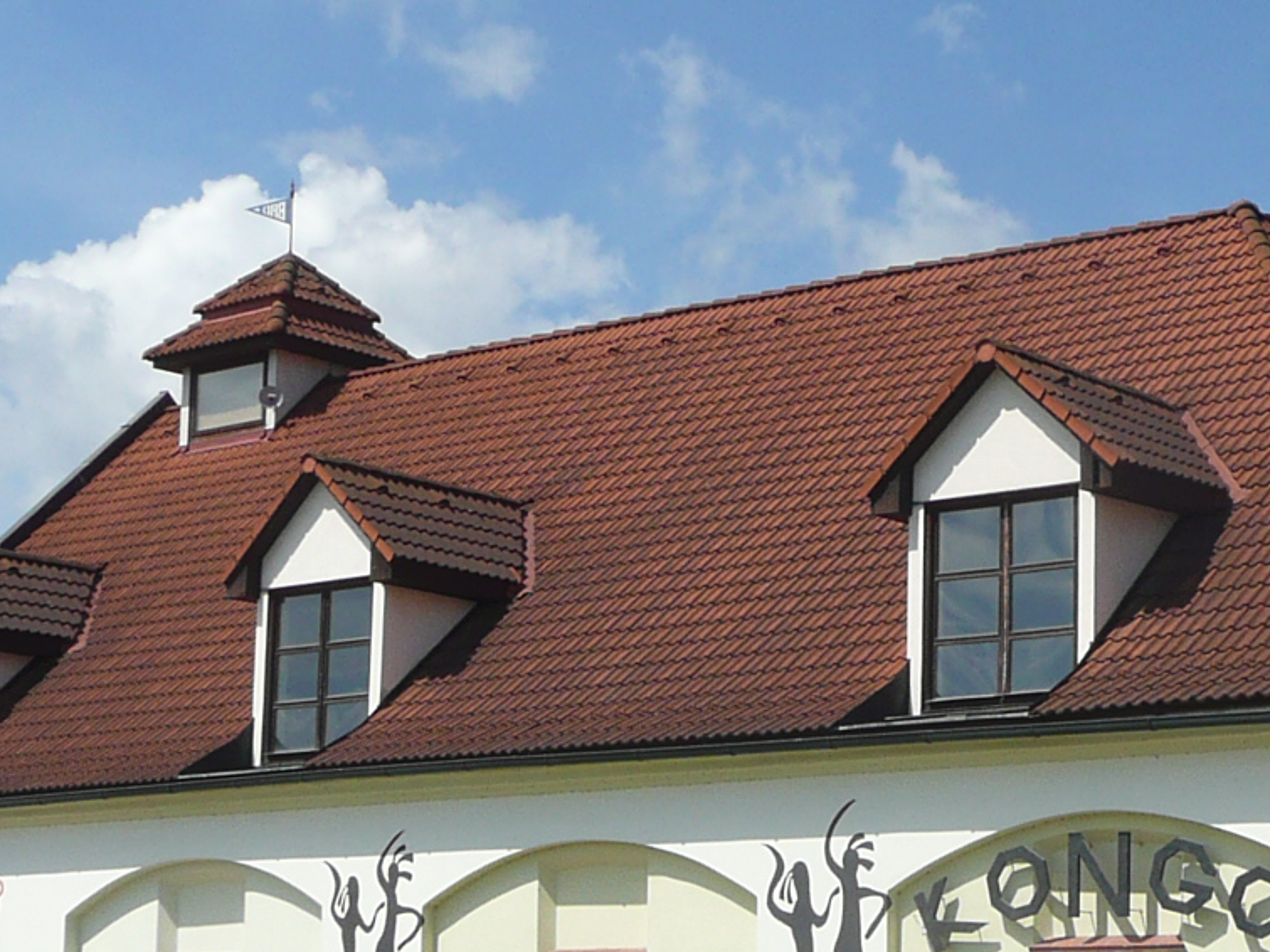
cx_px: 893
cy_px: 735
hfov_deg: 25.5
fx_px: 2788
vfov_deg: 19.2
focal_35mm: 76
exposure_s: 1/320
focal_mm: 4.6
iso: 100
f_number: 8
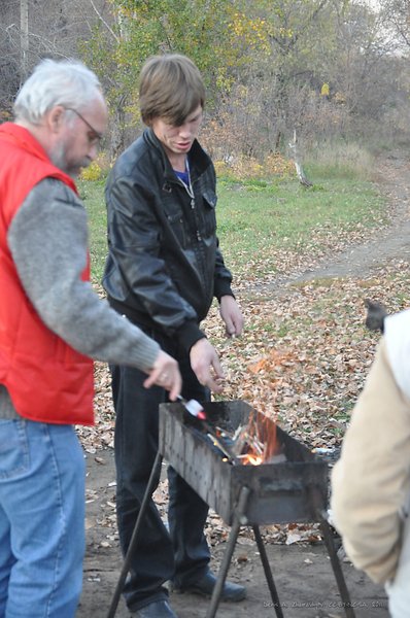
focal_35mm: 82
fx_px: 1414
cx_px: 205
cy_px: 309
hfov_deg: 16.5
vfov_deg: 24.7
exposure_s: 1/30
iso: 1600
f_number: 5
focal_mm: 55
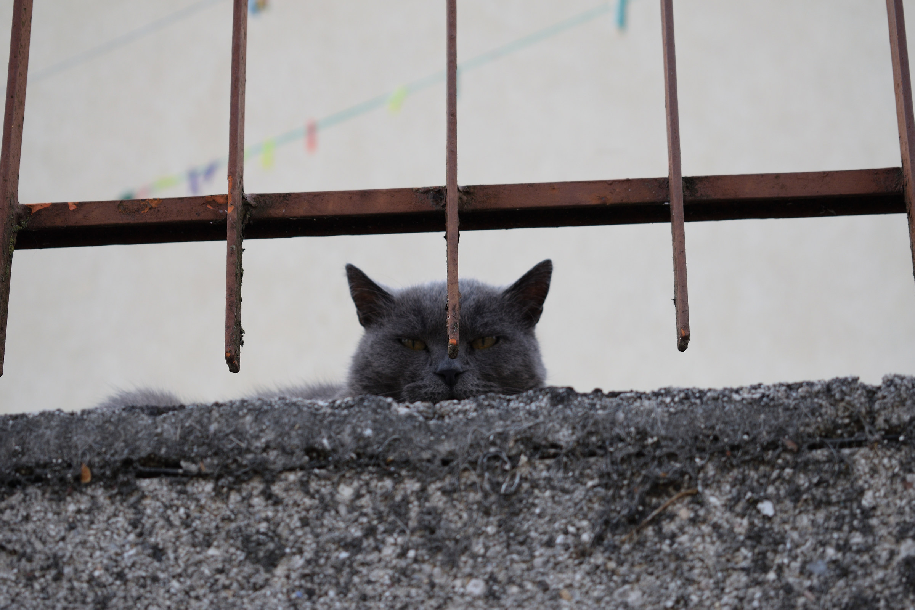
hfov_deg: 24.6
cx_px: 458
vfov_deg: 16.6
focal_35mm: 82
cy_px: 305
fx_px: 2097
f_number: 5.6
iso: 200
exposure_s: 1/100
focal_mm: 55
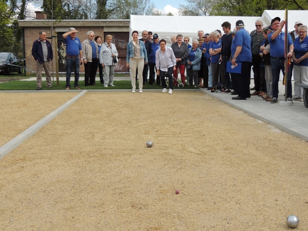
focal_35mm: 43
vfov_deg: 33.6
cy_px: 116
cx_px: 154
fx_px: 383
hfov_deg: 43.9
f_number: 3.4
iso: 100
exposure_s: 1/640
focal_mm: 7.6
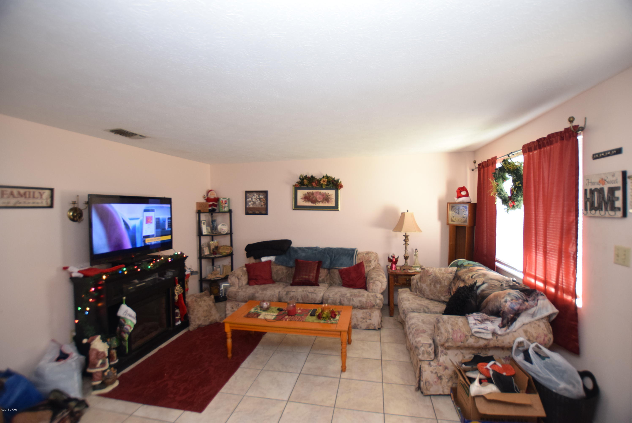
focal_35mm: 15
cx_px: 316
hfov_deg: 100.3
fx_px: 264
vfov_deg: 77.4
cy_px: 212
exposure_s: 1/60
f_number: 3.5
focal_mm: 10
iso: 900
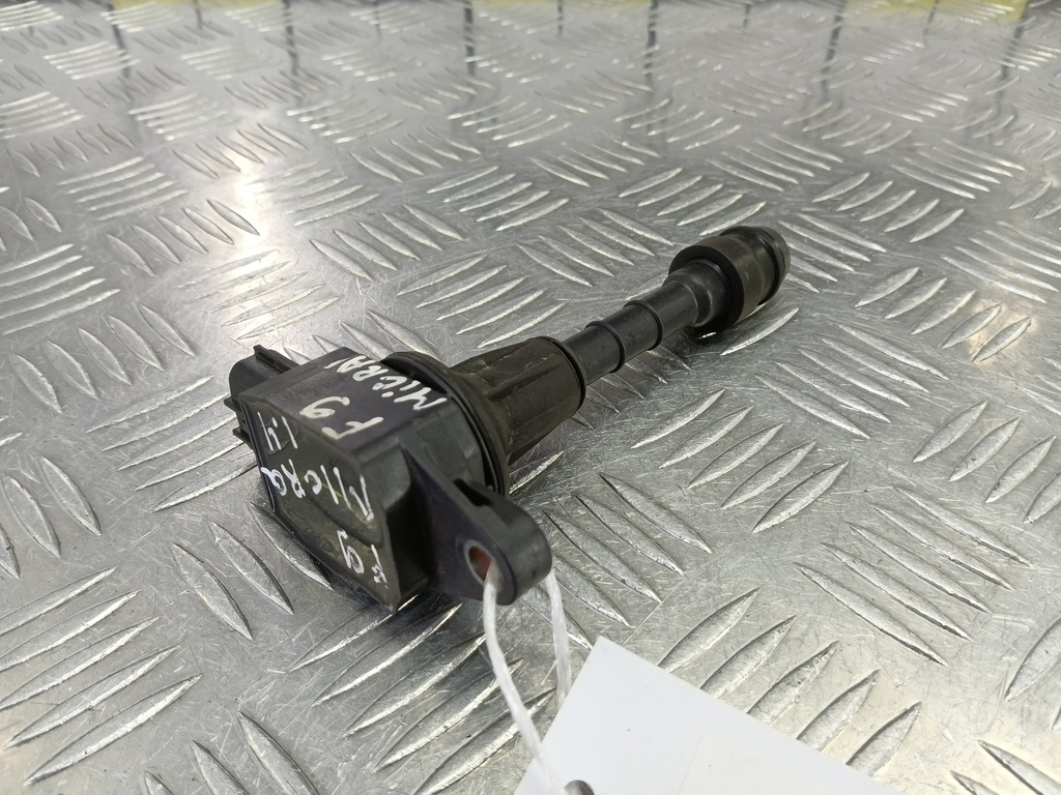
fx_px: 705
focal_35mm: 23
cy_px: 398
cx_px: 530
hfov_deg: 73.9
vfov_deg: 58.9
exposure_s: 1/50
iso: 140
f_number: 1.6
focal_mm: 4.11
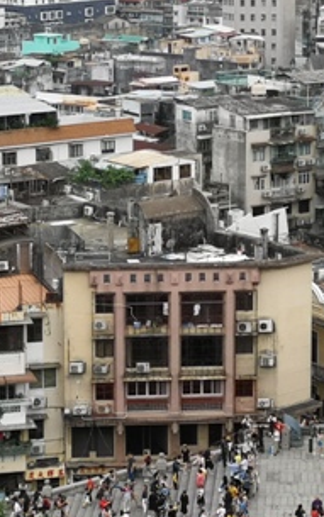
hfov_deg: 10.5
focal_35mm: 125
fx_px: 1764
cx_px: 210
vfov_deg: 16.6
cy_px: 149
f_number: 1.8
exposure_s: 1/205
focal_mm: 3.95
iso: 50
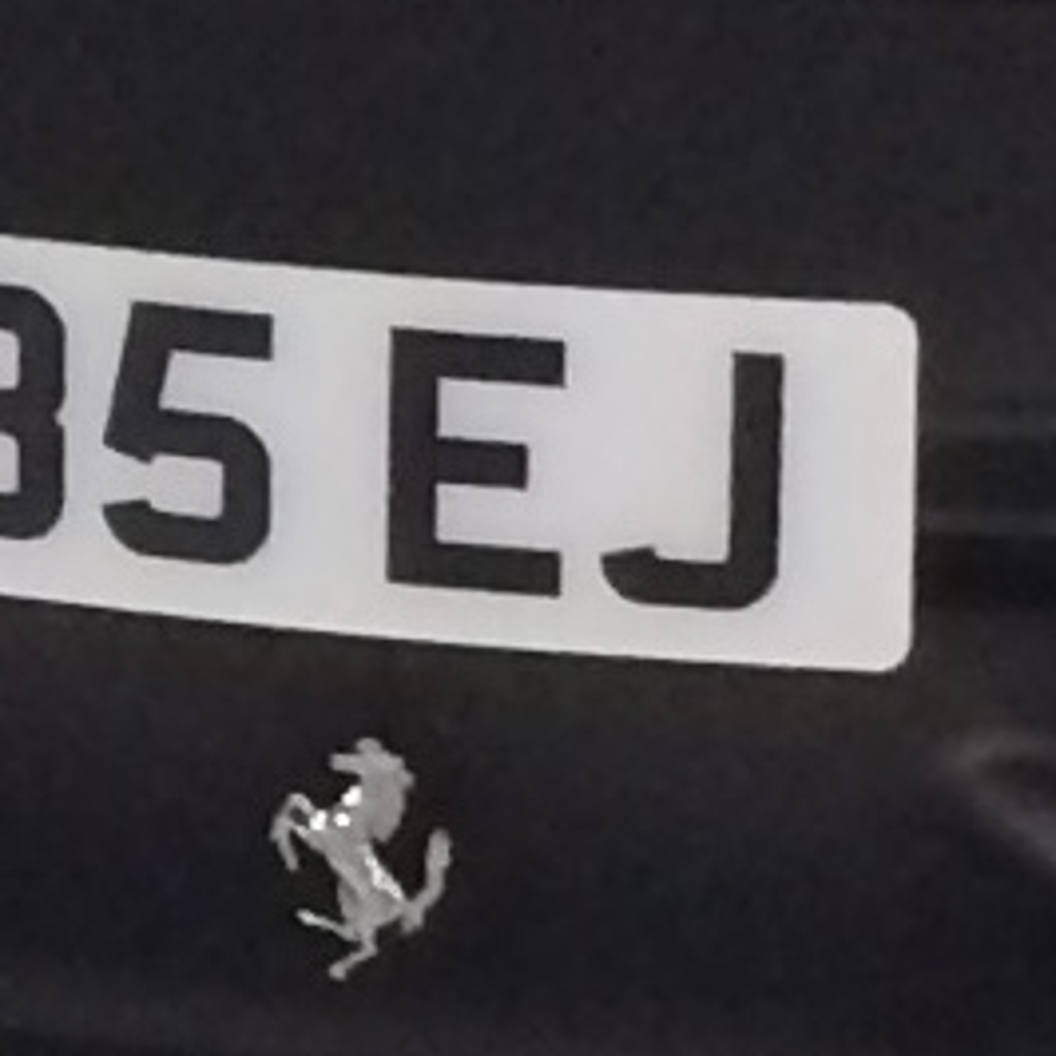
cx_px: 796
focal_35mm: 184
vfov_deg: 9.1
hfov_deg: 9.5
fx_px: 6351
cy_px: -836
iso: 320
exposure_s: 1/33
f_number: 2.2
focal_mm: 4.15
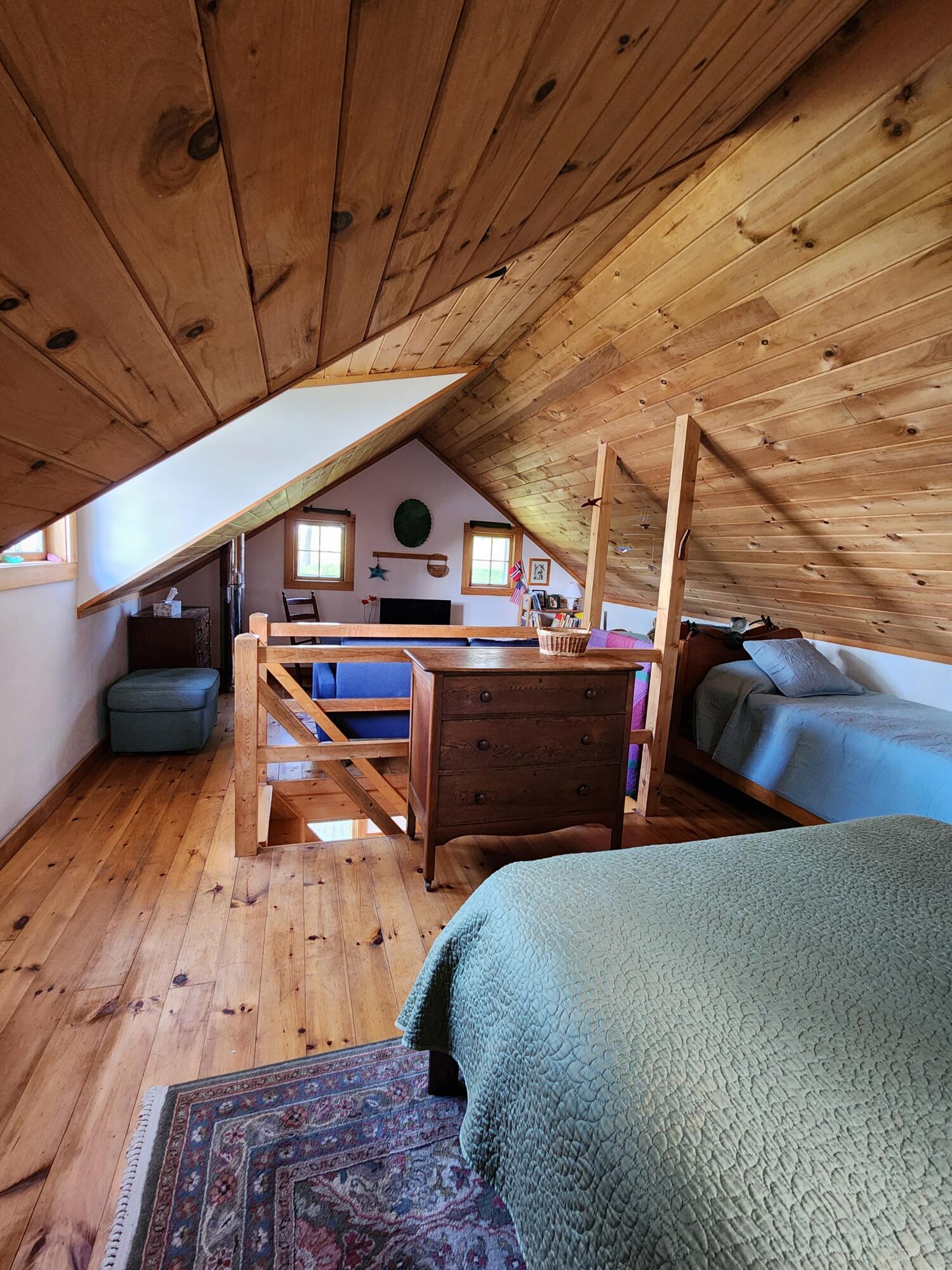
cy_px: 635
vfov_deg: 106.2
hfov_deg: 89.9
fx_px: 477
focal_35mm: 13
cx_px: 476
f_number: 2.2
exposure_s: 1/30
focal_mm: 2.2
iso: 400
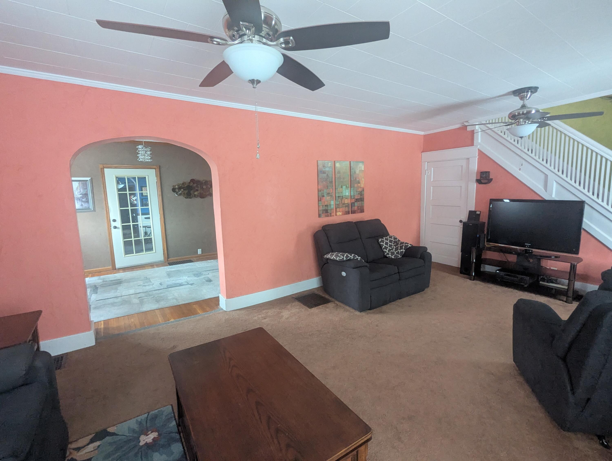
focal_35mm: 16
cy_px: 230
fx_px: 283
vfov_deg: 78.2
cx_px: 306
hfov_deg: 94.4
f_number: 2.2
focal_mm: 2.35
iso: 602
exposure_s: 1/38.3
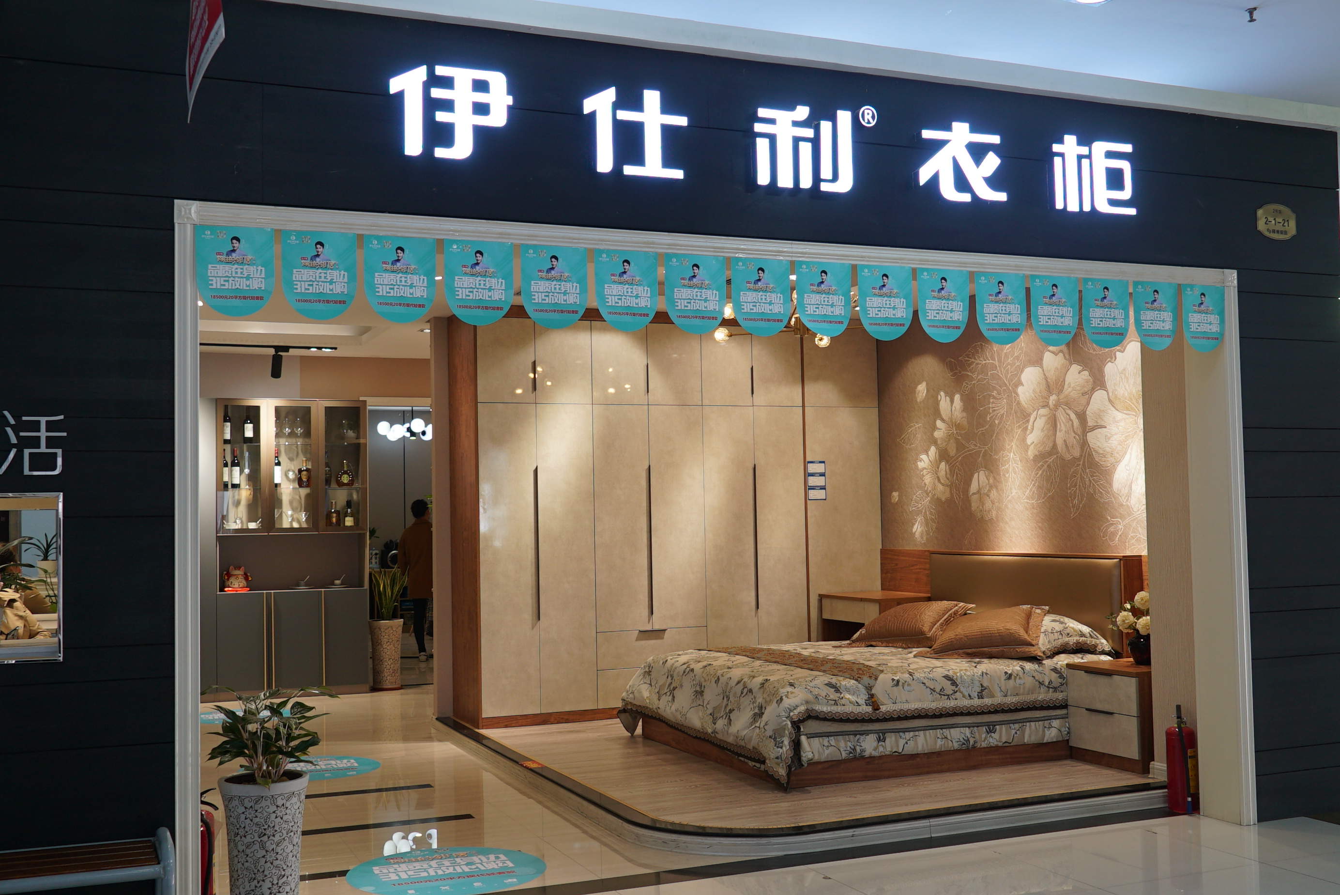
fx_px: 1340
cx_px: 670
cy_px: 448
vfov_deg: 36.9
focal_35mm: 36
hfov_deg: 53.1
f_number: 4
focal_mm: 24
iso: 250
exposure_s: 1/60
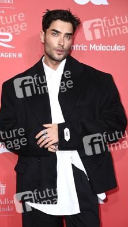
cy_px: 113
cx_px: 60
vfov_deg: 24.5
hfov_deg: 13.9
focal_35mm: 87
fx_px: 525
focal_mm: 82
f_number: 5
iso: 800
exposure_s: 1/250
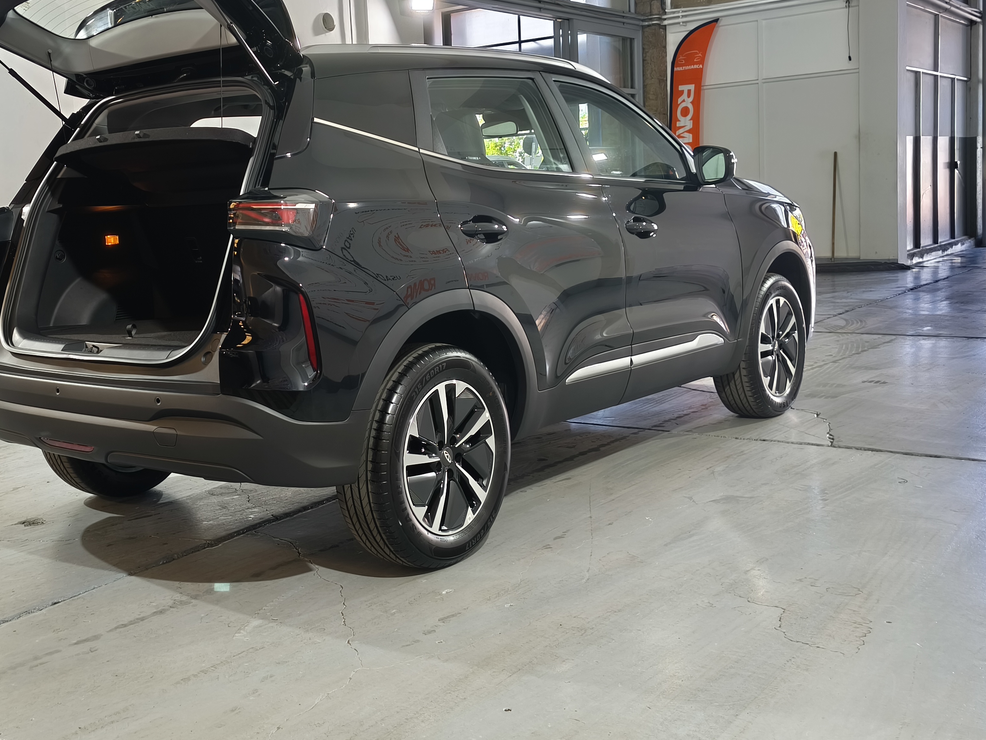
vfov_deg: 35.8
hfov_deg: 46.1
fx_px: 1139
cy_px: 299
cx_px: 331
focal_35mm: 40
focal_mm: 5.35
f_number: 1.7
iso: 320
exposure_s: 1/33.3
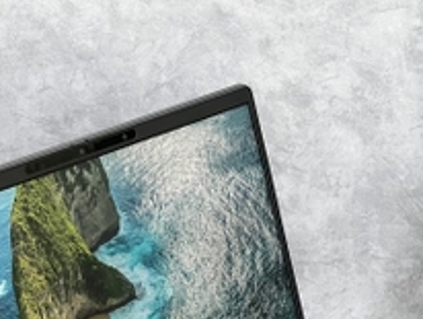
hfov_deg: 11.0
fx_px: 2190
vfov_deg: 8.2
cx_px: 351
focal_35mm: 179
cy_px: 368
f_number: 2.8
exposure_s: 1/50
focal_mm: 9
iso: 320
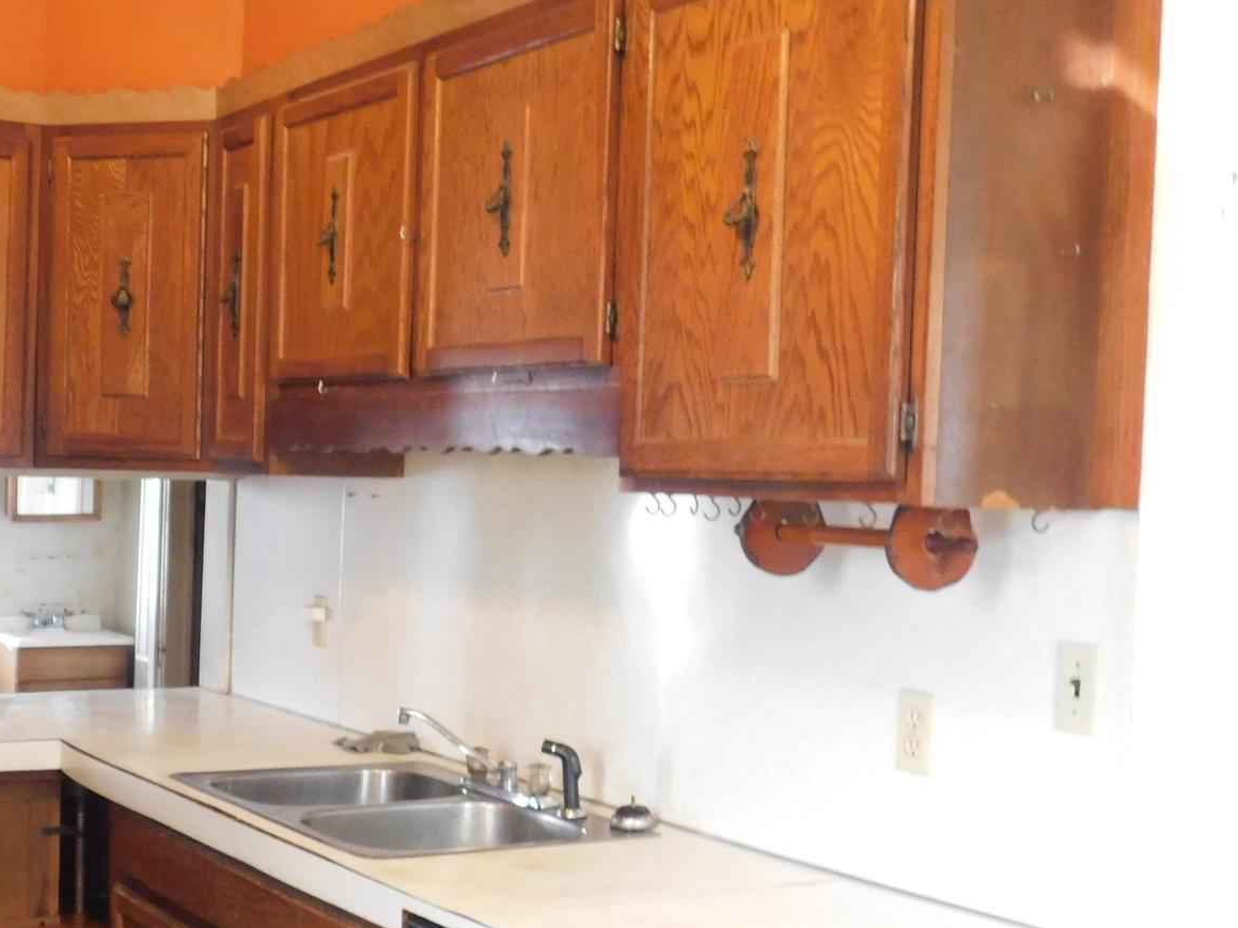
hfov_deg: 35.5
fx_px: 1895
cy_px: 530
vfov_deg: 27.5
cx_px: 338
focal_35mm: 53
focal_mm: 5.3
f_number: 3.2
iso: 400
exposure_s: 1/10
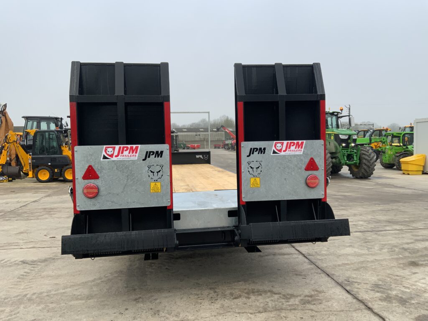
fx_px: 359
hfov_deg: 61.7
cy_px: 160
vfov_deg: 48.2
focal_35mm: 29
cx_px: 214
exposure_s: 1/397
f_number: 1.8
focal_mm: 3
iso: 16
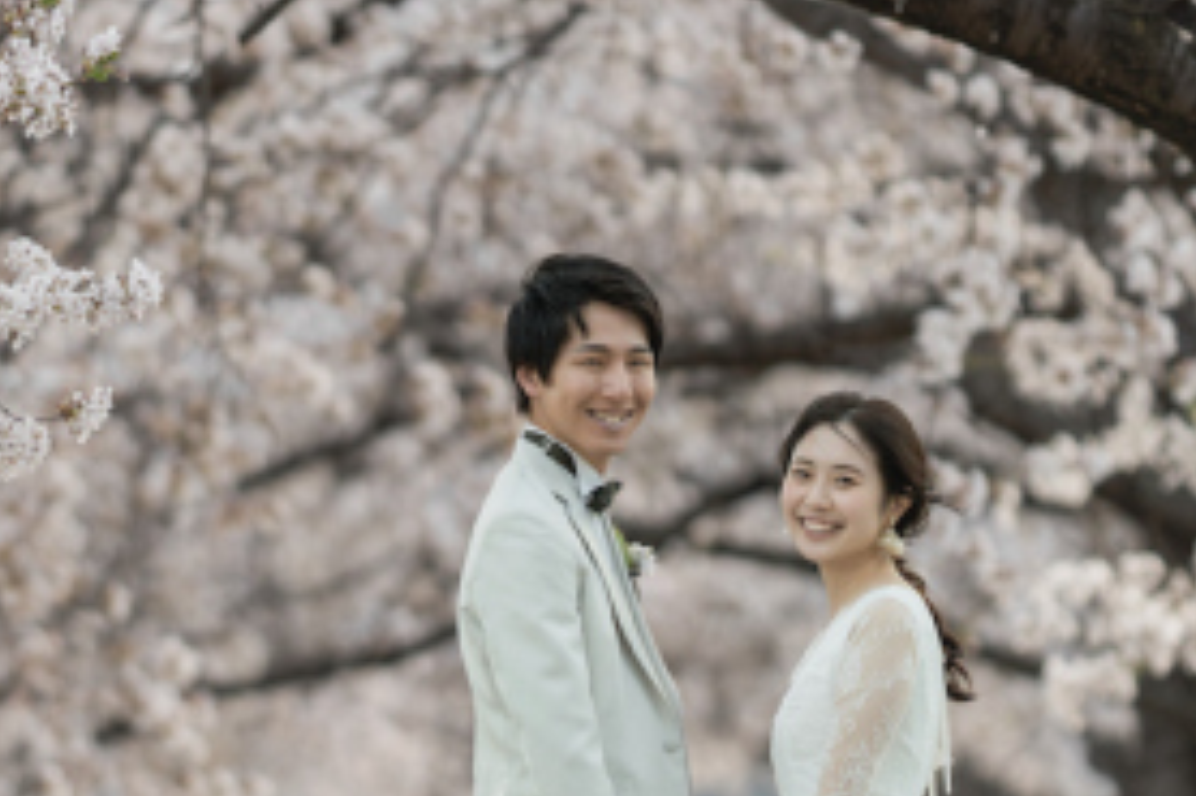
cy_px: 587
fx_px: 12915
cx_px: 353
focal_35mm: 389
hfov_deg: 5.3
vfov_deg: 3.5
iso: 125
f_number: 1.8
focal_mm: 135
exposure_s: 1/1600
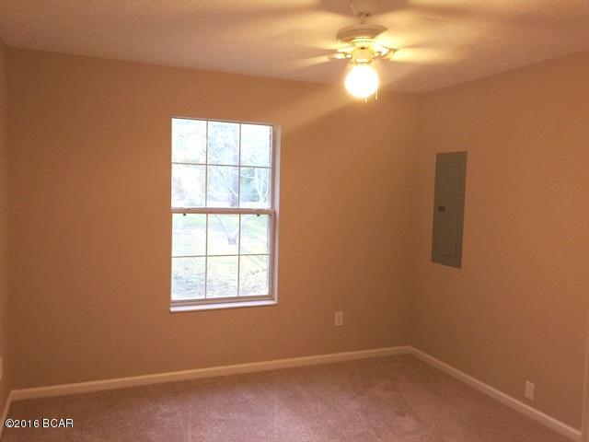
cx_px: 294
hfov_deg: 61.7
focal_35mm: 29
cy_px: 221
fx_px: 493
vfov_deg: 48.2
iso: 40
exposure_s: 1/15
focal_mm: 4.15
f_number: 2.2
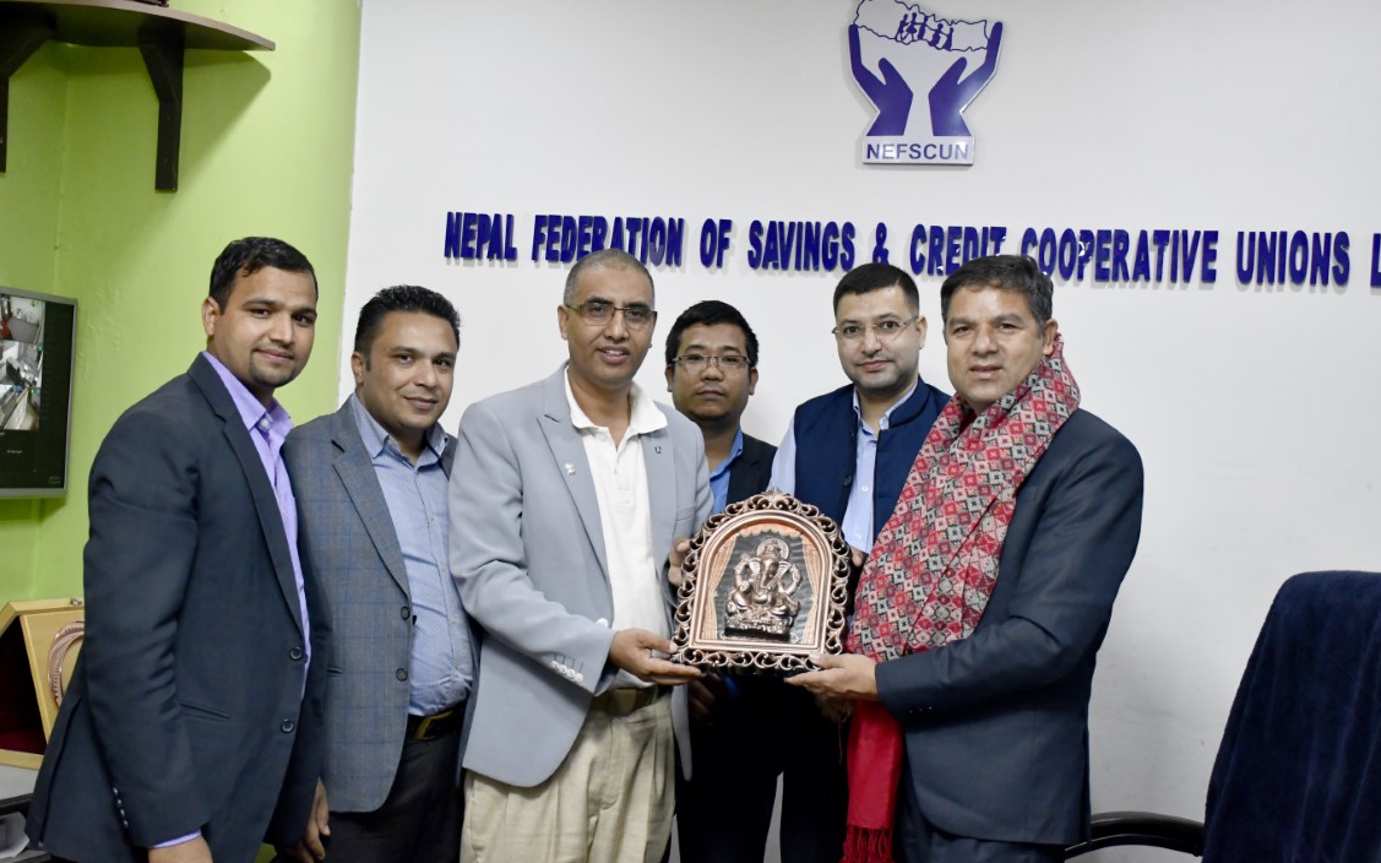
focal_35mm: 50
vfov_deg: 25.8
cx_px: 694
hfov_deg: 40.3
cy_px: 420
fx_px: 1882
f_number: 4
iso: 2800
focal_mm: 32
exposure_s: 1/125
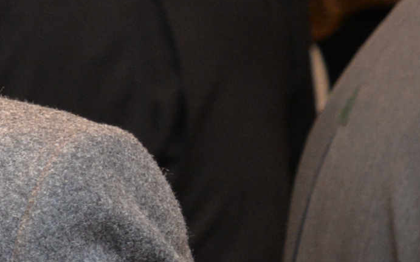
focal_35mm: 233
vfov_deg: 5.6
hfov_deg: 8.2
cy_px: 322
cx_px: -637
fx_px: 2667
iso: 800
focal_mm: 35
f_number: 4
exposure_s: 1/60
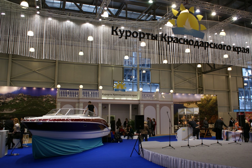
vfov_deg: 43.6
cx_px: 126
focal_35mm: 30
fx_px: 210
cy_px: 84
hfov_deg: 61.9
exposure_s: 1/40
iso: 100
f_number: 4
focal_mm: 20
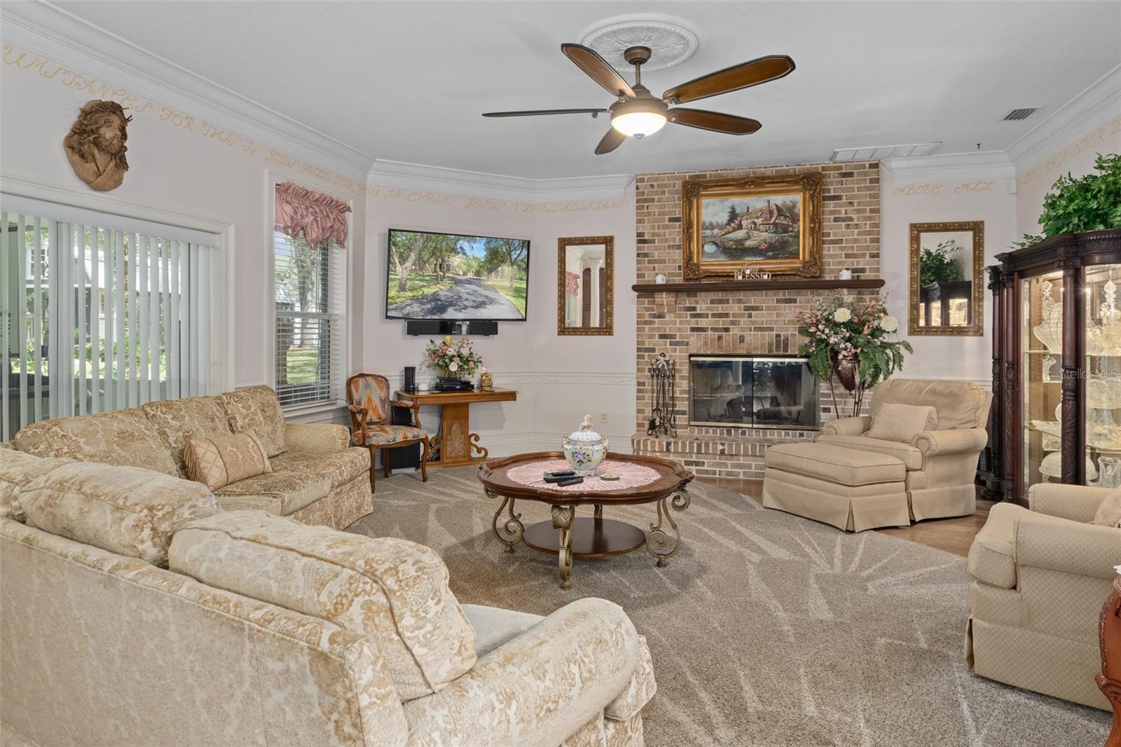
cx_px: 560
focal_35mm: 20
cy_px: 374
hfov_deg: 84.0
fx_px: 623
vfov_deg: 61.9
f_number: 8
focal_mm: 20
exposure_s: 2
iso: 320
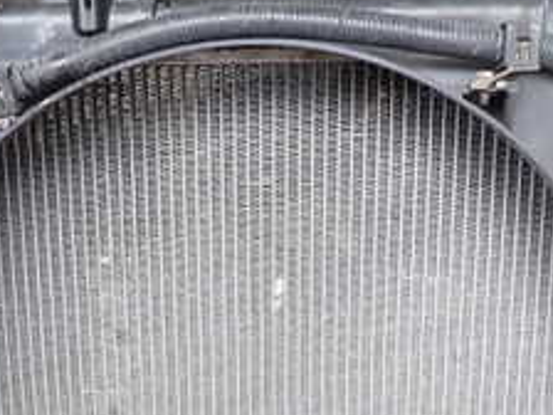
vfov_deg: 21.0
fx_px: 1070
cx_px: 230
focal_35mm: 67
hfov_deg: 28.9
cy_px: 437
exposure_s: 1/100
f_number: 2.8
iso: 100
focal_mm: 4.5
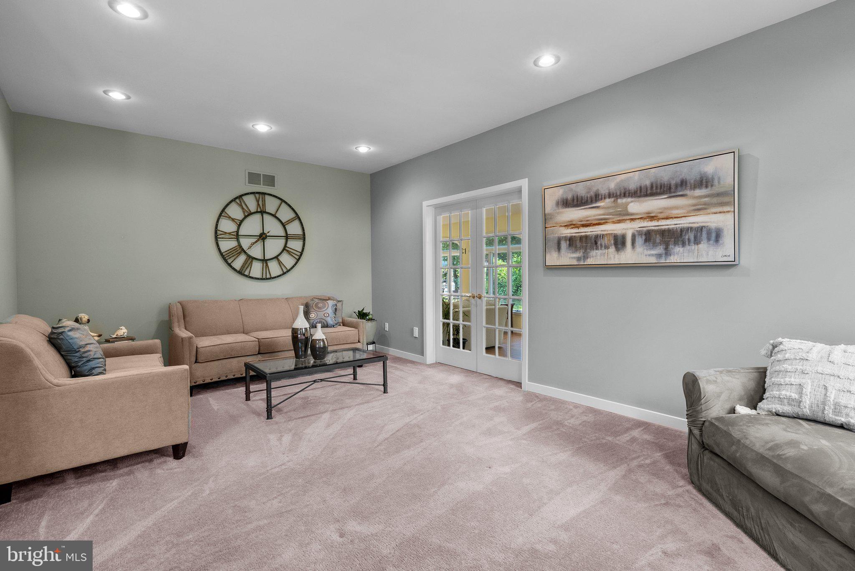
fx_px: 404
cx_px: 428
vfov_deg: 70.5
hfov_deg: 93.3
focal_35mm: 17
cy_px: 286
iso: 800
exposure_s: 1/6
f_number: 8
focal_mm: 17
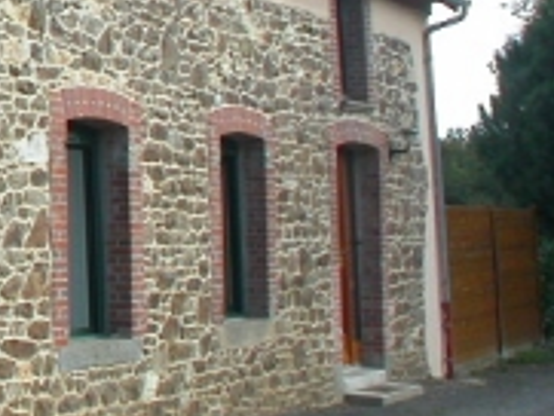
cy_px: 9
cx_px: -413
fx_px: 2290
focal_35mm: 143
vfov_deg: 10.3
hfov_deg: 12.7
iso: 100
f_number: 5.3
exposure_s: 1/174
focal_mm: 7.85
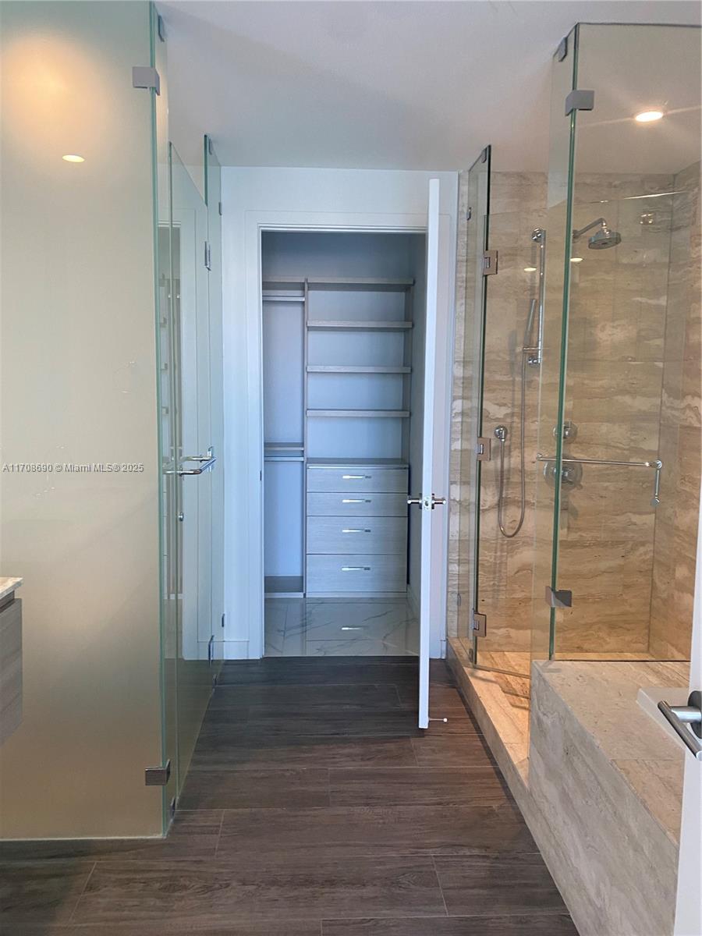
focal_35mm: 26
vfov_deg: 67.3
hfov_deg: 53.1
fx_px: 703
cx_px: 351
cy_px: 468
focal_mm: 4.25
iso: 125
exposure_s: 1/79
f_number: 1.8
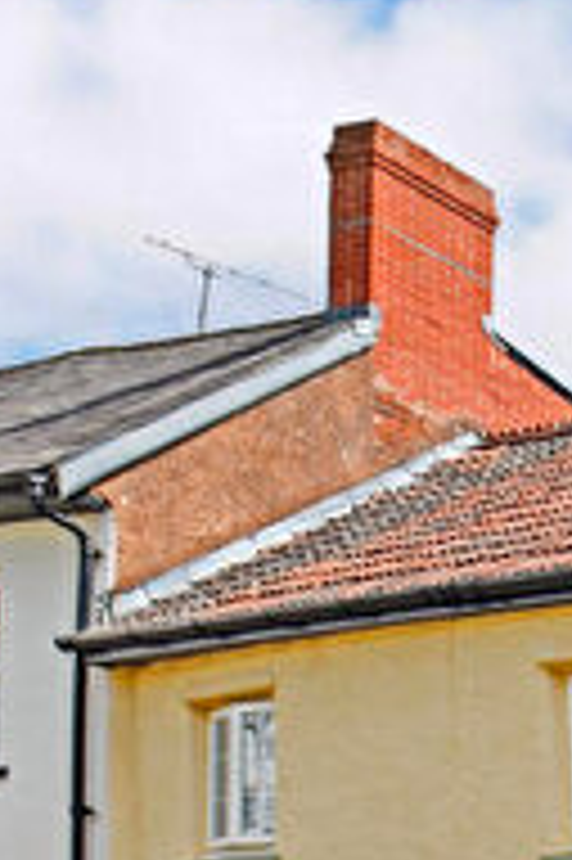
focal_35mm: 55
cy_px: 988
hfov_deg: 13.0
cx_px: 1554
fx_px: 1313
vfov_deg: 31.4
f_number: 8
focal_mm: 10
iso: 100
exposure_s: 1/250
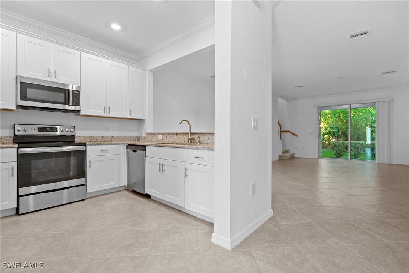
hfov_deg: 96.7
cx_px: 204
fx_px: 182
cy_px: 136
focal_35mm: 16
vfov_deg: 73.7
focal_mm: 16
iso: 400
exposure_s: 1/20
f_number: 8
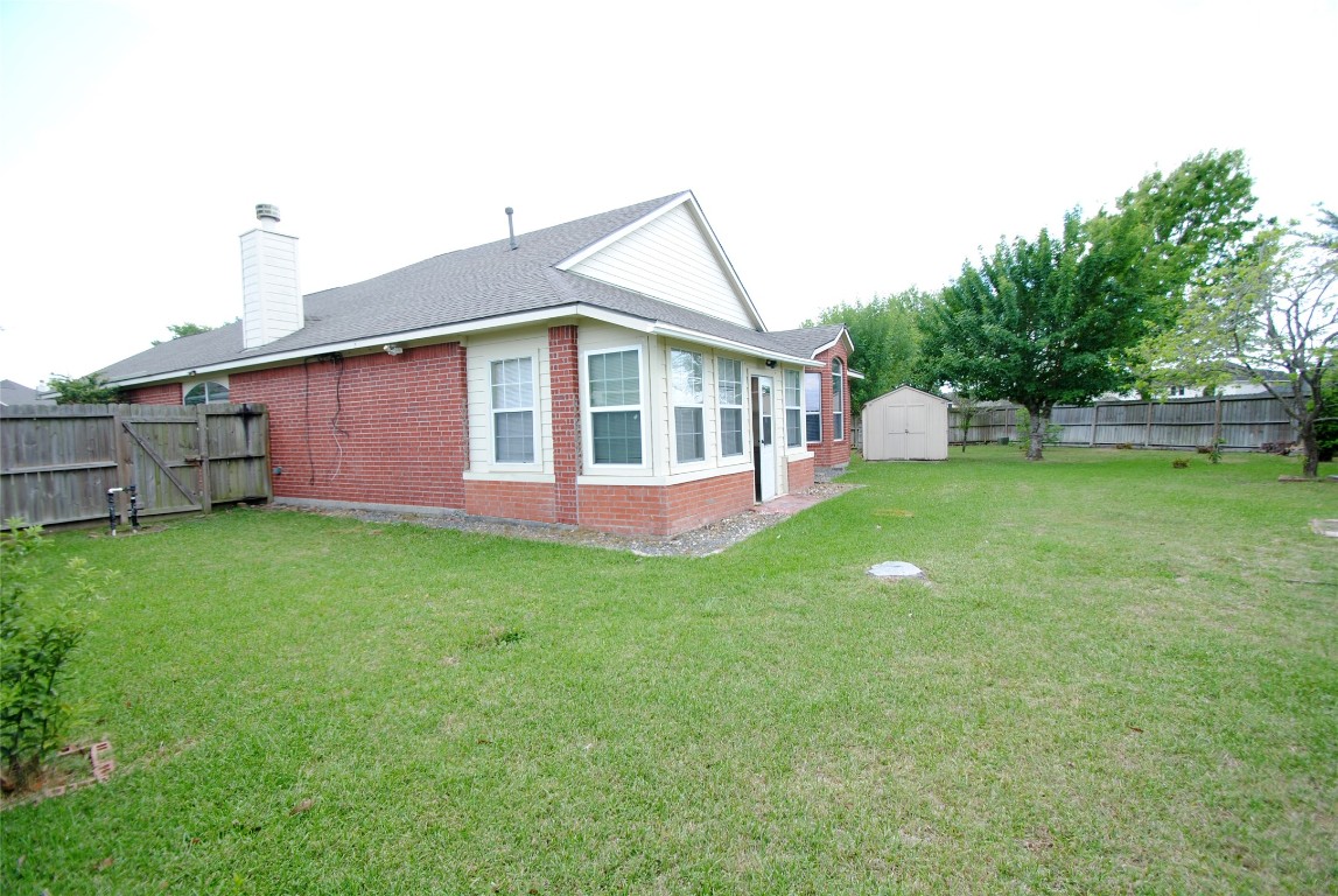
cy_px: 448
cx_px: 669
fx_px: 558
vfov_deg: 77.5
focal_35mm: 15
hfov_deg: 100.3
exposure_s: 1/160
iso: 100
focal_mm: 10
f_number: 4
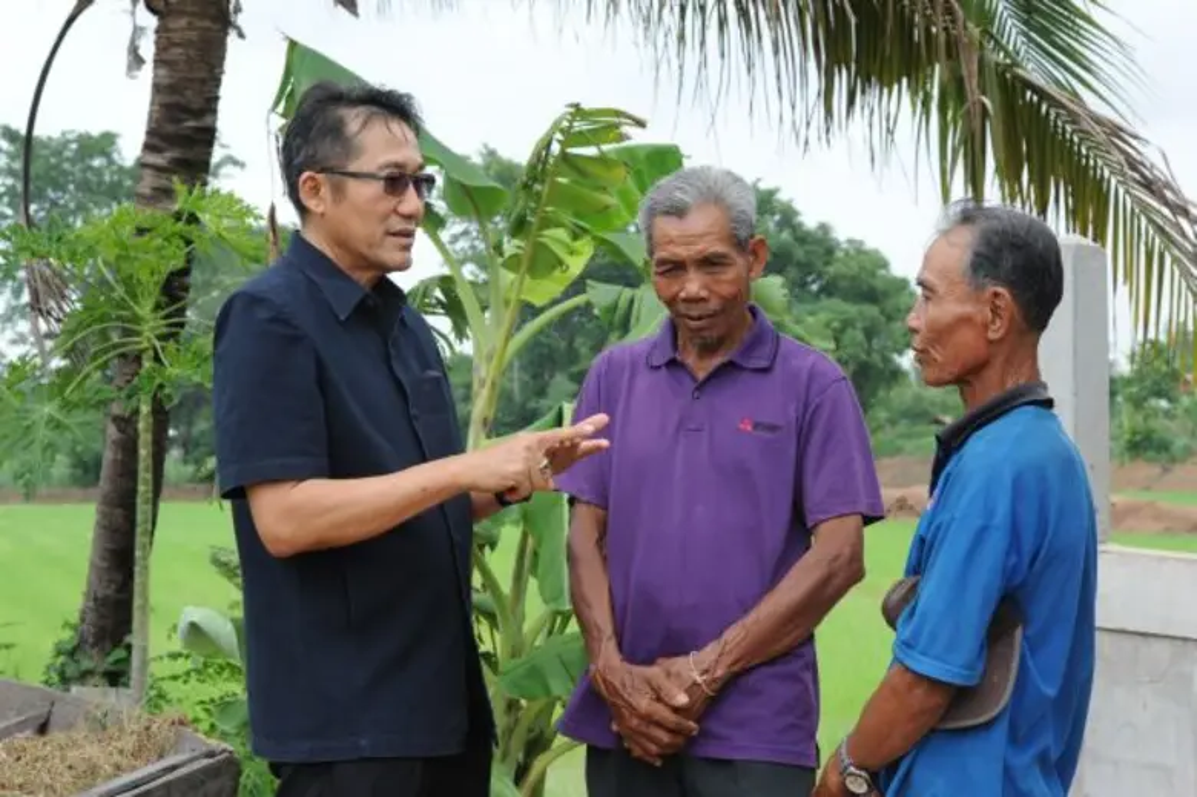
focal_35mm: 70
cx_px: 598
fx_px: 2326
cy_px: 398
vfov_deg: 19.4
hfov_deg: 28.9
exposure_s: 1/250
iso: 800
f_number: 10
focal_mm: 70
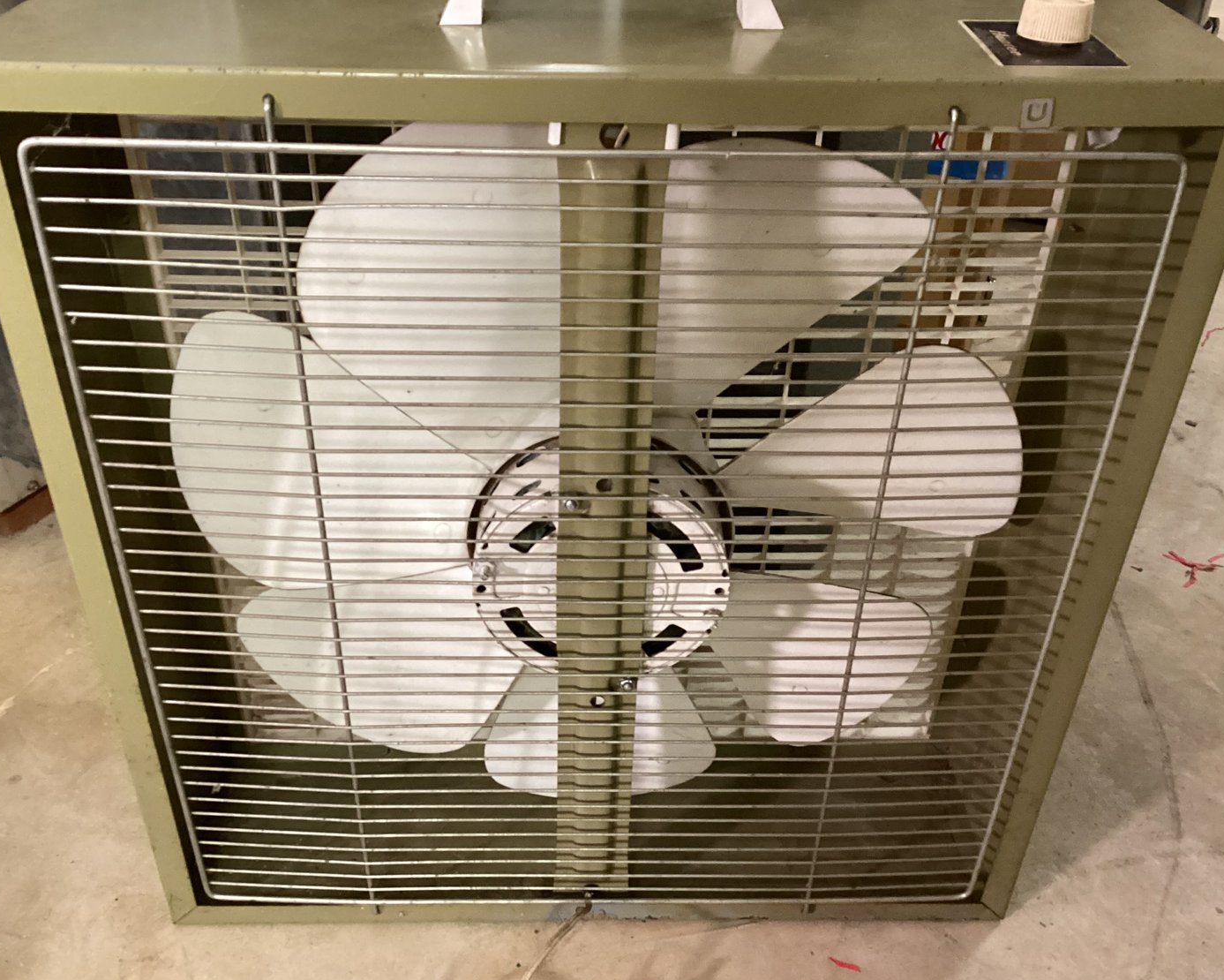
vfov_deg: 44.5
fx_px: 1196
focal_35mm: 33
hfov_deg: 54.2
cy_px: 500
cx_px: 604
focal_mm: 3.3
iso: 400
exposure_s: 1/40
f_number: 2.4
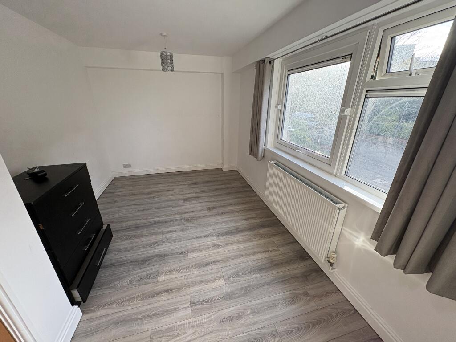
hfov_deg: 102.1
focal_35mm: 14
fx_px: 184
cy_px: 171
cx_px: 228
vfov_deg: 85.7
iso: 64
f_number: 2.2
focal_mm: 2.22
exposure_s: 1/100
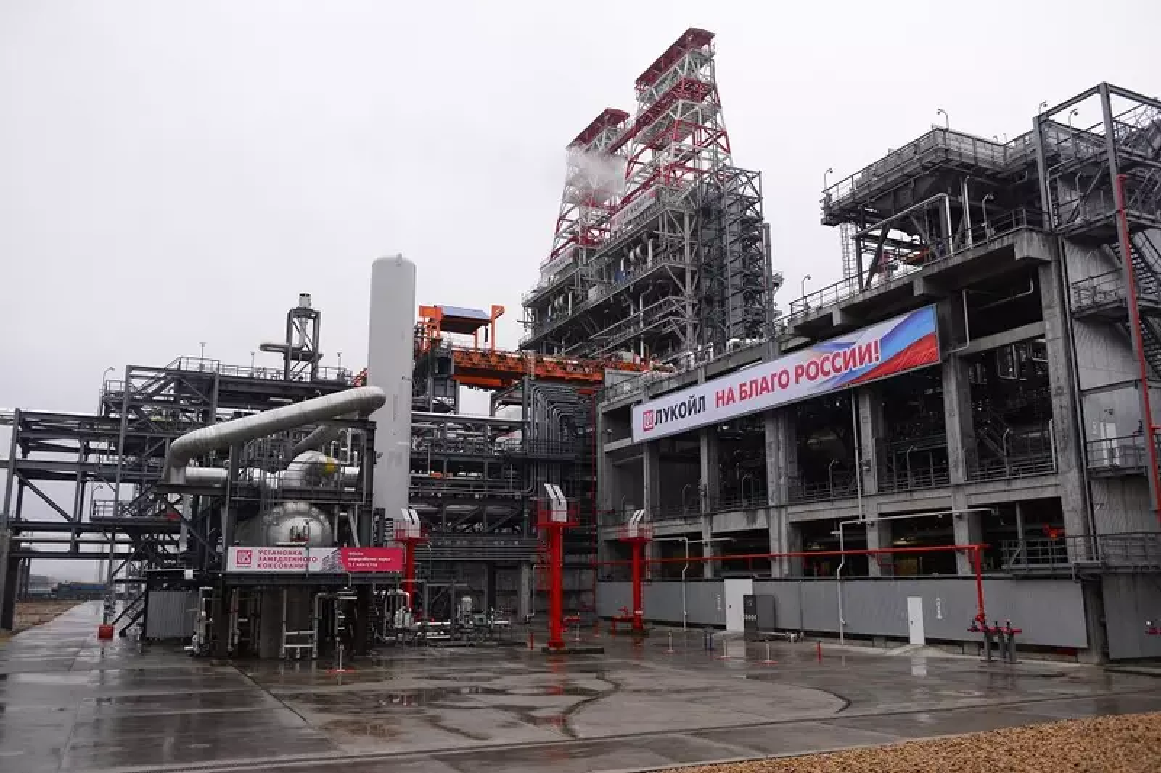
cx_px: 580
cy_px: 386
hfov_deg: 63.7
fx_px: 935
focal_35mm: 29
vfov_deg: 44.9
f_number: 3.2
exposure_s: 1/3200
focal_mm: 29
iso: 3200
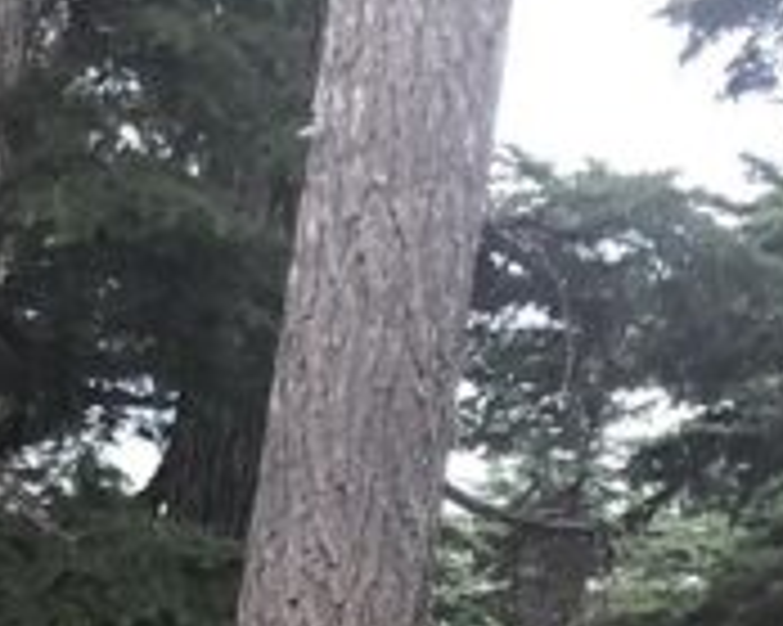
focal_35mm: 161
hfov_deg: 11.2
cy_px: 1257
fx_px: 3729
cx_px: -594
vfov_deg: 9.0
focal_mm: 3.99
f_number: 1.8
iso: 50
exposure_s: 1/15
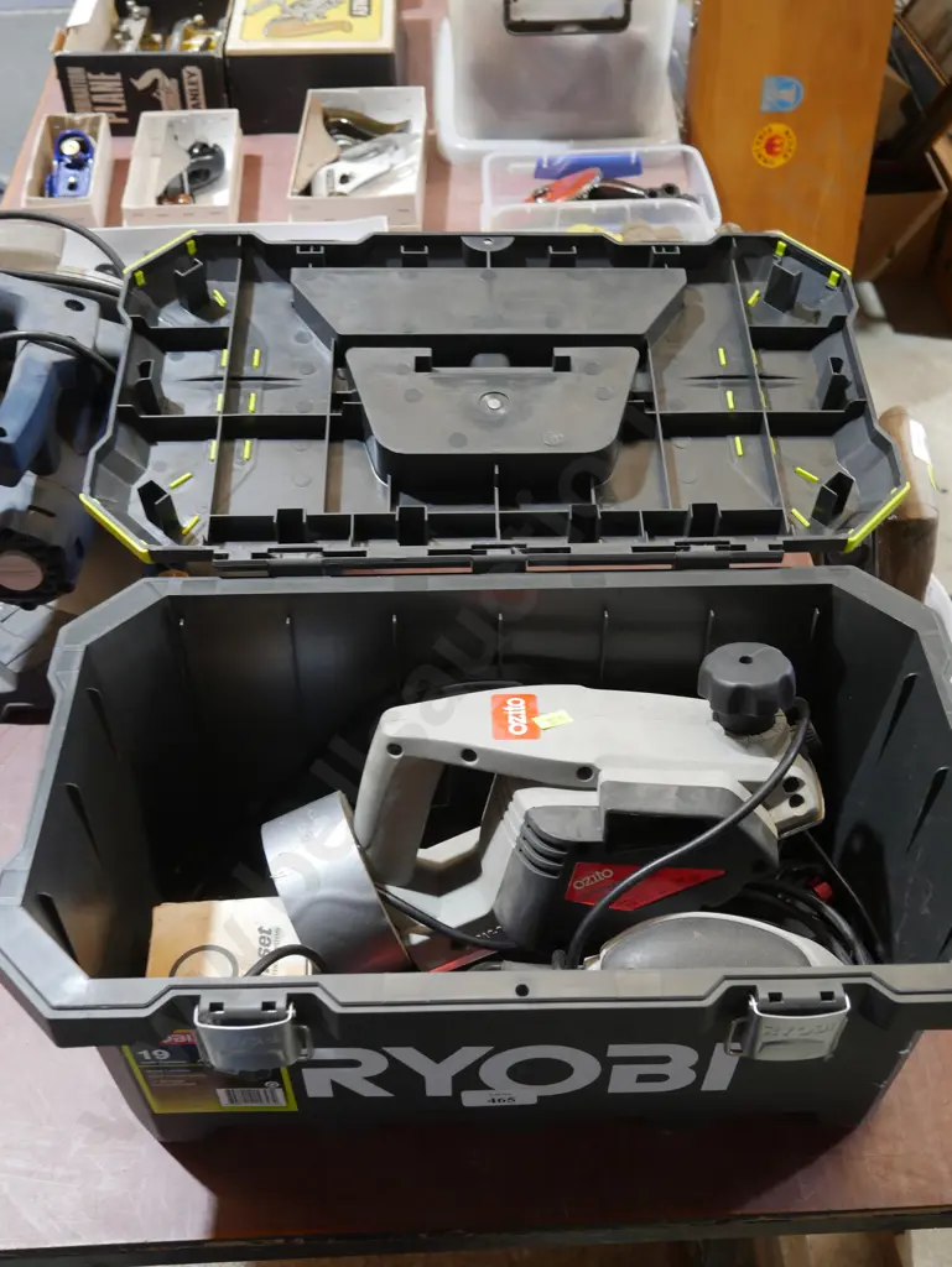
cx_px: 476
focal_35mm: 36
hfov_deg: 39.7
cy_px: 634
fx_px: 1319
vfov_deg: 51.3
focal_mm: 18
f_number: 4
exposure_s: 1/60
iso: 640
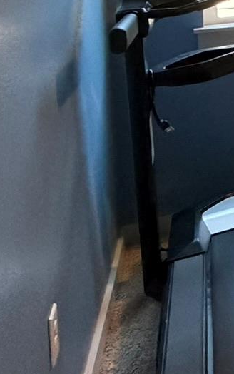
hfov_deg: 12.0
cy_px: -40
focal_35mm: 58
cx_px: 676
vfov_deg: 31.1
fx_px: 591
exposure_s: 1/60
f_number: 2.2
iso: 500
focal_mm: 2.22
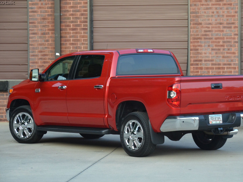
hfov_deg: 15.1
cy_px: 91
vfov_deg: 11.3
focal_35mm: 131
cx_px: 128
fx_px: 920
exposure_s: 1/500
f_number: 5
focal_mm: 80
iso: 1600
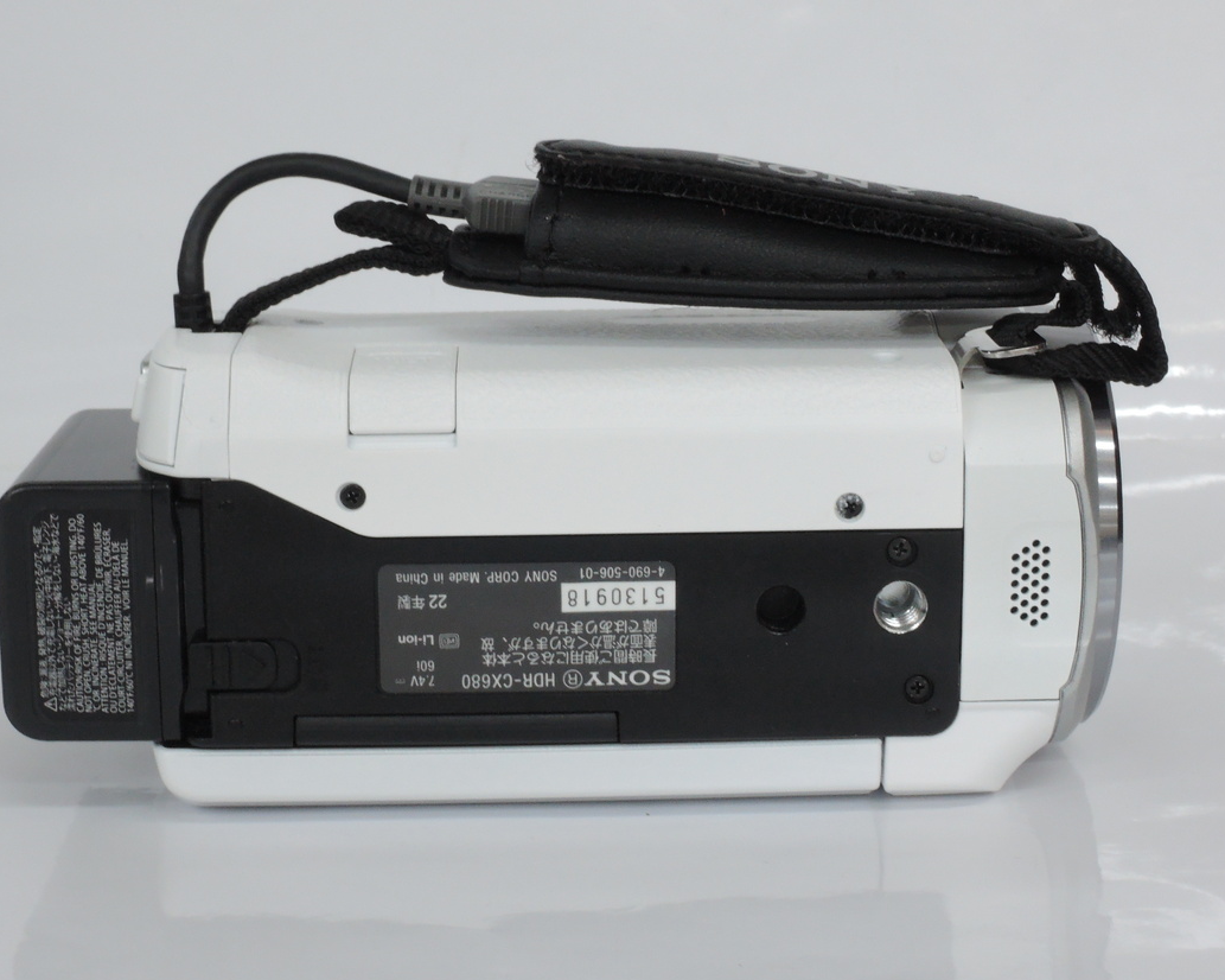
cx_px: 536
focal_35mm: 76
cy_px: 458
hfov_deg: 25.1
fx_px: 2755
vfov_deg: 20.2
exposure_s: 1/30
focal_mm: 14.3
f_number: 8
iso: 800
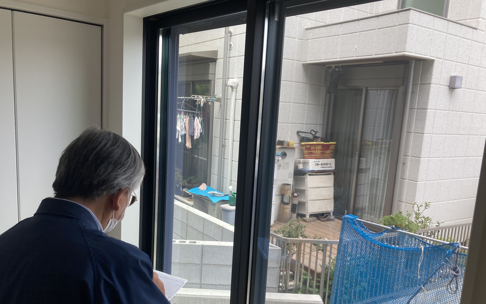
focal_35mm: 30
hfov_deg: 62.9
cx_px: 243
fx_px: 397
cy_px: 178
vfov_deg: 41.7
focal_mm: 3.99
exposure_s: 1/127
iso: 20
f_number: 1.8
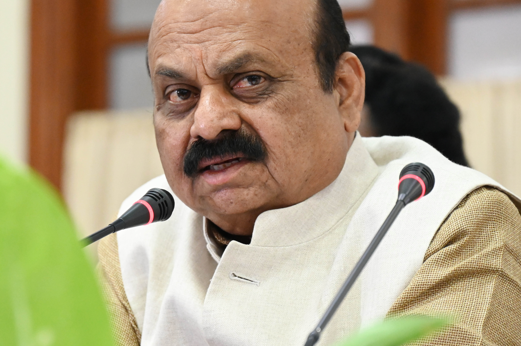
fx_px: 3630
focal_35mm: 251
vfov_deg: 5.5
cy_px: 155
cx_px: 250
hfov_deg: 8.2
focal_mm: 200
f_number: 6.3
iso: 5000
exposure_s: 1/100
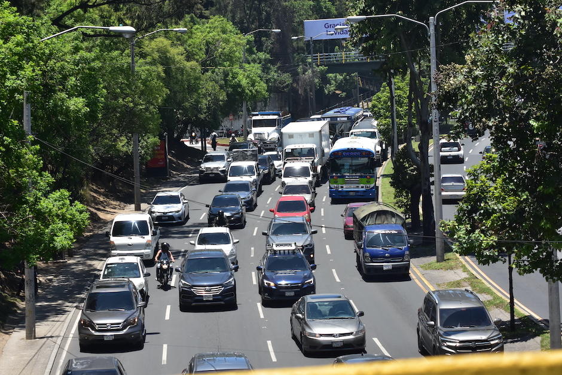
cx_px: 281
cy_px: 188
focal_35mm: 105
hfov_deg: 19.5
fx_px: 1639
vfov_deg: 13.0
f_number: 8
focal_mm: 70
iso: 400
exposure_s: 1/640
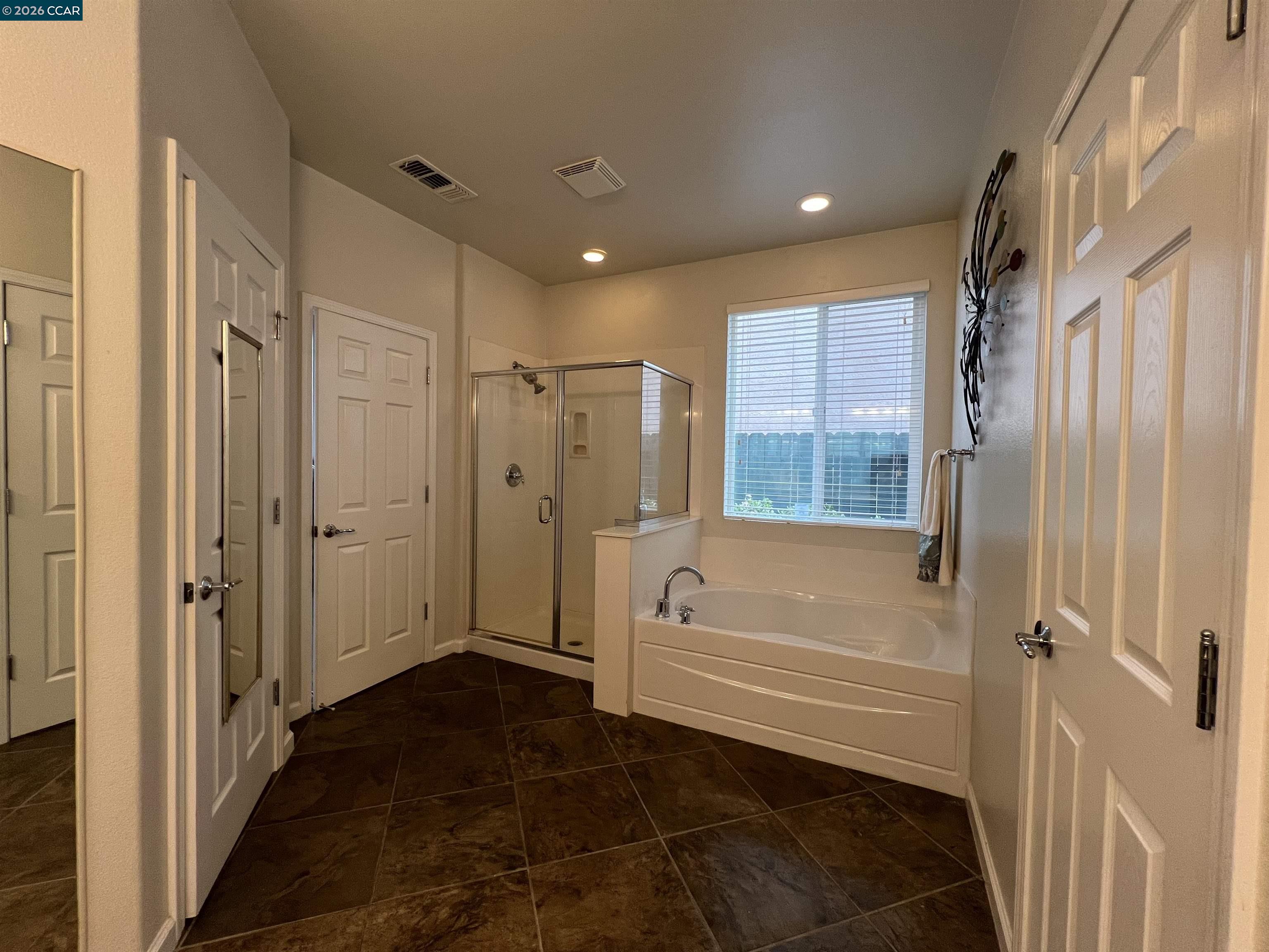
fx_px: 477
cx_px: 634
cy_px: 476
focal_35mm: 13
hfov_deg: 106.2
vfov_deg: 89.9
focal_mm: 1.57
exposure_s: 1/120
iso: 125
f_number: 1.8
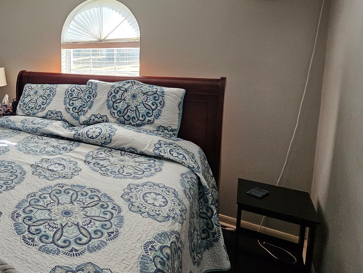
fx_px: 252
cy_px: 86
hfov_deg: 61.4
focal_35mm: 24
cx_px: 42
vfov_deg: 55.3
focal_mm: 2.2
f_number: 2.2
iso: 200
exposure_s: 1/77.4
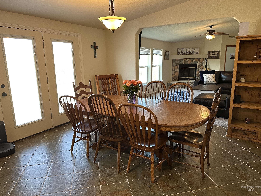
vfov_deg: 56.8
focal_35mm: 24
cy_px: 98
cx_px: 130
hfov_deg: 71.6
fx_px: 181
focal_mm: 6.86
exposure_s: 1/120
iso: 200
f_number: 1.78
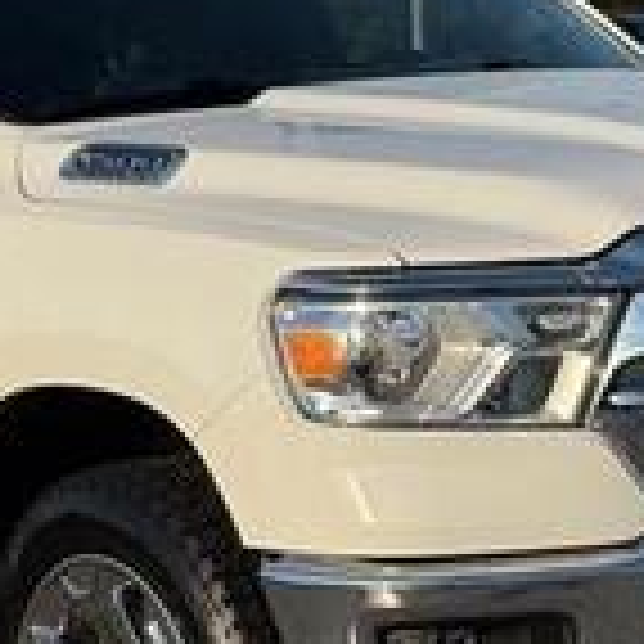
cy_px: 360
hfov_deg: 11.6
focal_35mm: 150
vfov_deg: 11.6
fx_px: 3157
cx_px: 185
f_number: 1.78
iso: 64
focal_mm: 6.76
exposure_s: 1/5848
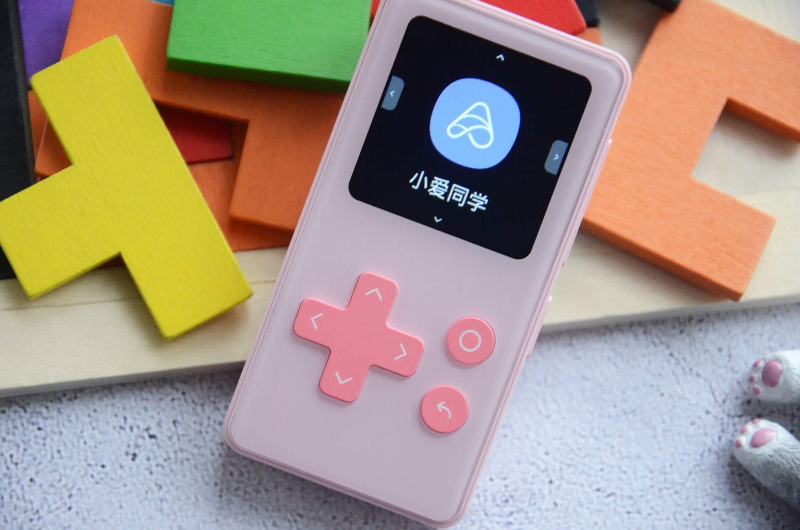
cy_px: 265
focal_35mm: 138
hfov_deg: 14.9
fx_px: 3060
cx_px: 400
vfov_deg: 9.9
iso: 3200
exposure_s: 1/125
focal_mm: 92
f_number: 5.6
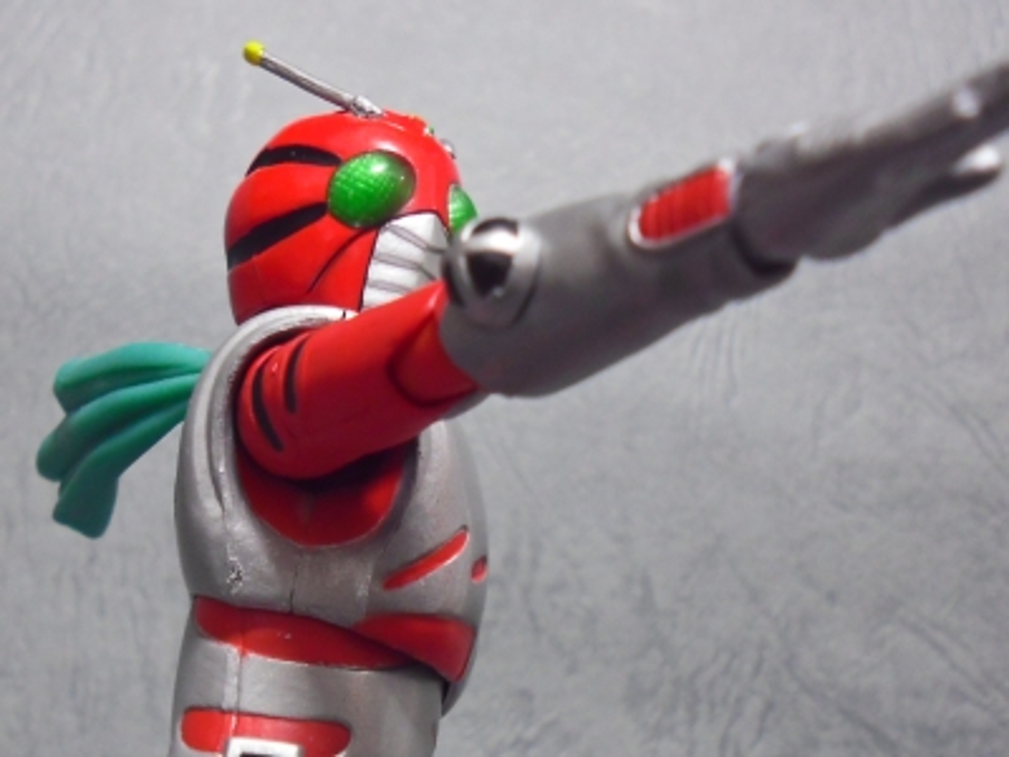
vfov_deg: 44.2
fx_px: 933
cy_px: 378
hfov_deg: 56.8
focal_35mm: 32
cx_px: 504
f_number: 3.5
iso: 200
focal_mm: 5.8
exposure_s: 1/3.33
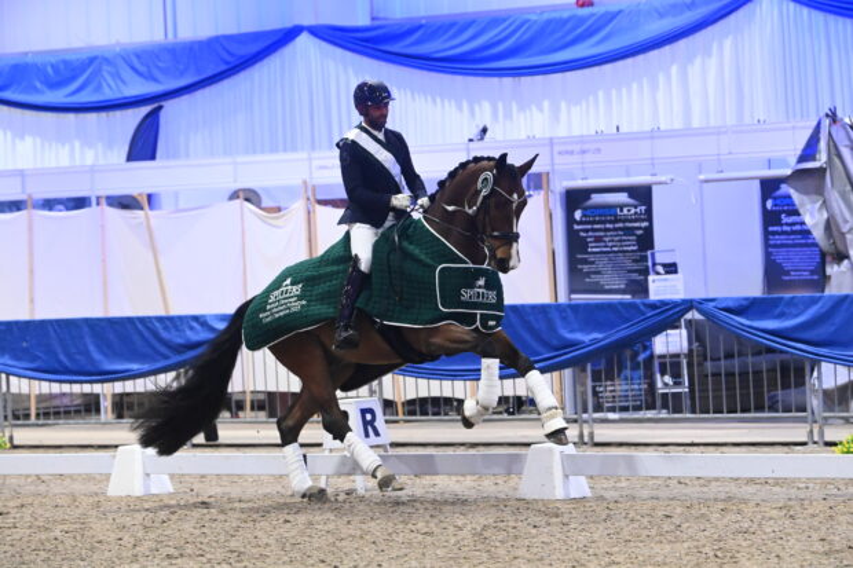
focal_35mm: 190
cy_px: 284
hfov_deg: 10.8
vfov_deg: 7.2
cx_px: 426
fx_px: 4500
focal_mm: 190
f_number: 5
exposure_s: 1/640
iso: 25600
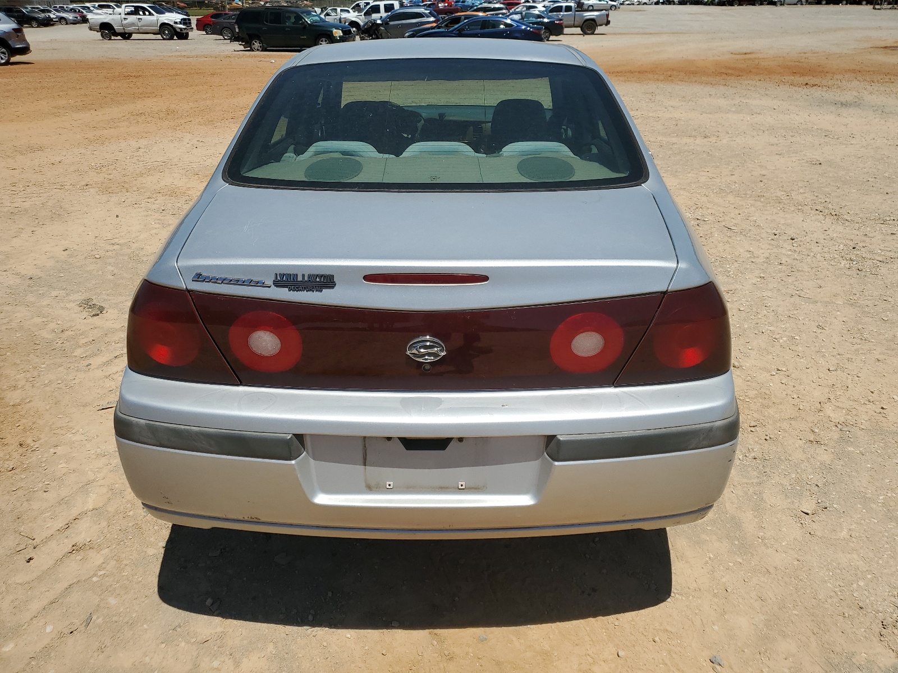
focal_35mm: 26
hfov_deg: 67.3
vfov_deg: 53.1
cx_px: 449
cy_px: 336
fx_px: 674
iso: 50
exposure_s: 1/10000
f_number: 1.5
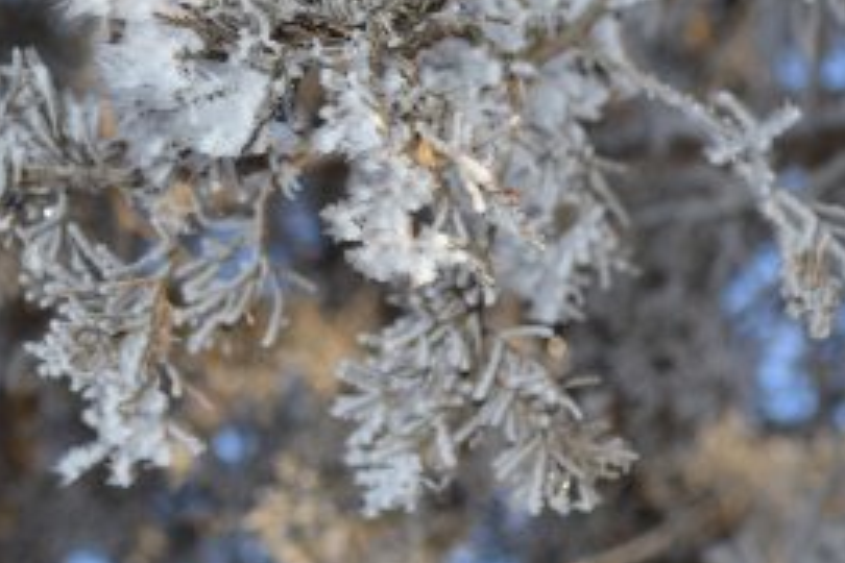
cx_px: 275
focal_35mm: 129
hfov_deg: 15.9
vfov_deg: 10.6
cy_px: 23
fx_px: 3028
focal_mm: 38
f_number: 5
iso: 100
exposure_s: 1/200
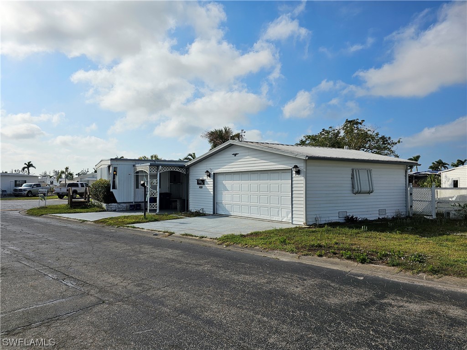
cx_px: 234
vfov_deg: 58.9
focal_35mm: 23
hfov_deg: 73.9
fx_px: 310
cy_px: 175
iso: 10
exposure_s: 1/1804
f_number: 1.7
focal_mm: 6.3
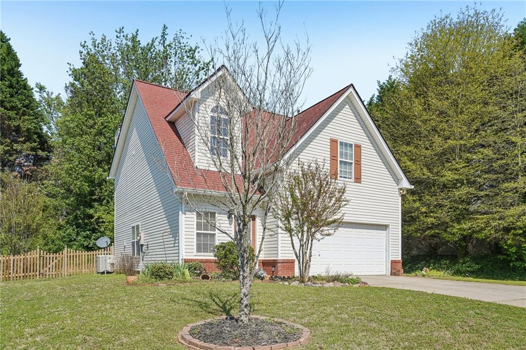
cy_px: 175
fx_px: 350
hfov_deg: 73.8
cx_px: 263
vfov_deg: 53.1
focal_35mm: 24
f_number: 8
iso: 100
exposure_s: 1/200
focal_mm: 24
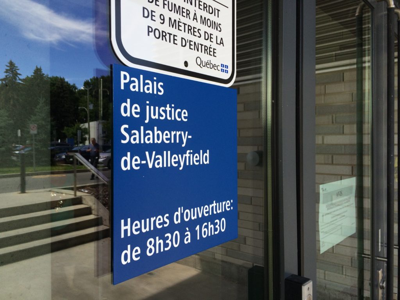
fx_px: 335
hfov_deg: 61.7
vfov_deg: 48.2
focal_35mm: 29
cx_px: 200
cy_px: 150
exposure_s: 1/366
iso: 32
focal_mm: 4.15
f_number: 2.2
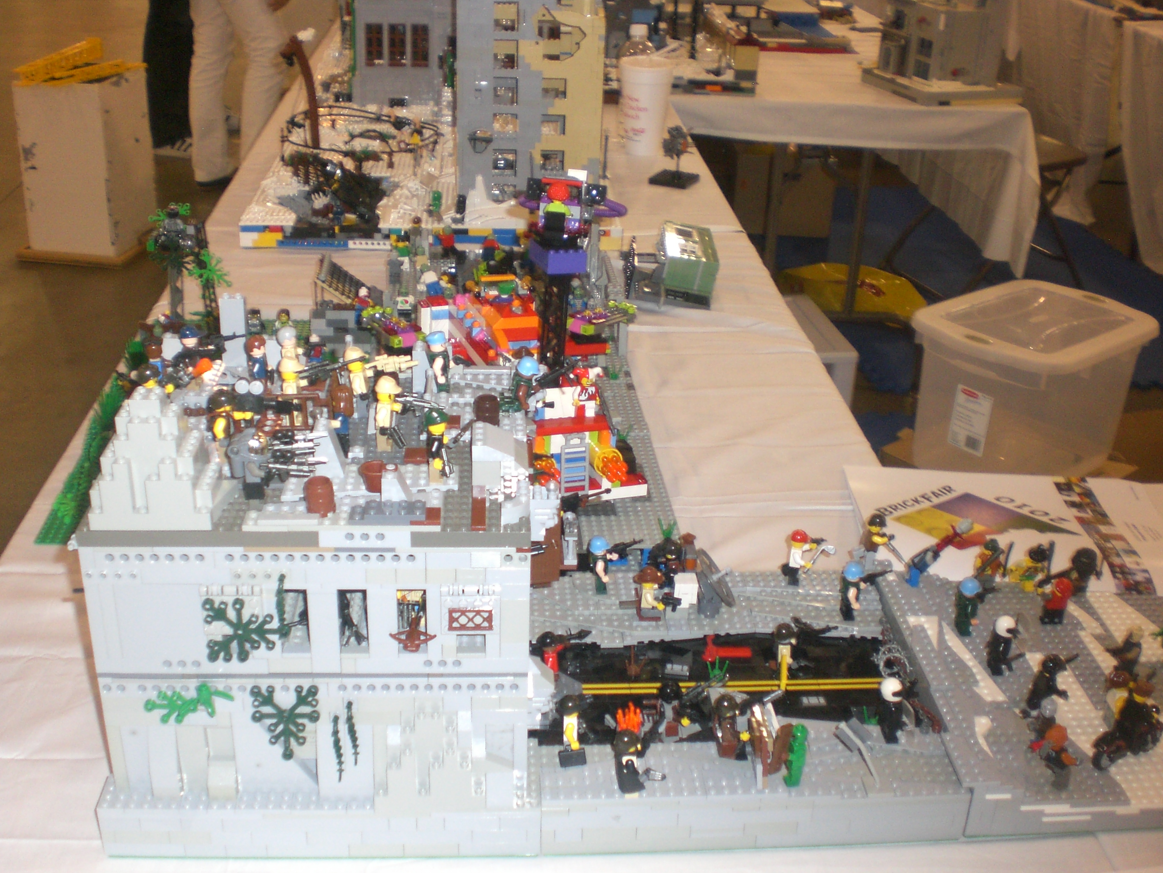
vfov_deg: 36.8
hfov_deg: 47.9
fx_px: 1310
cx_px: 593
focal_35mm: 39
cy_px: 441
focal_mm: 6.3
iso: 200
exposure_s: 1/60
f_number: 3.1
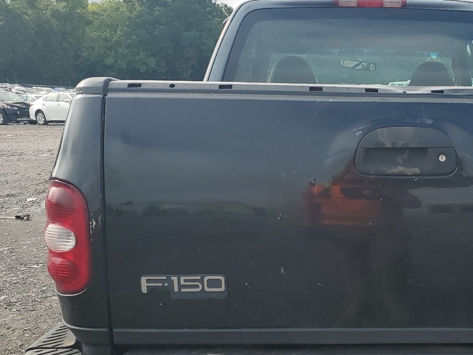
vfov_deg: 28.9
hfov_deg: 36.5
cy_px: 245
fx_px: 683
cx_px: 396
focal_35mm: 50
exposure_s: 1/2000
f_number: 1.5
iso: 50
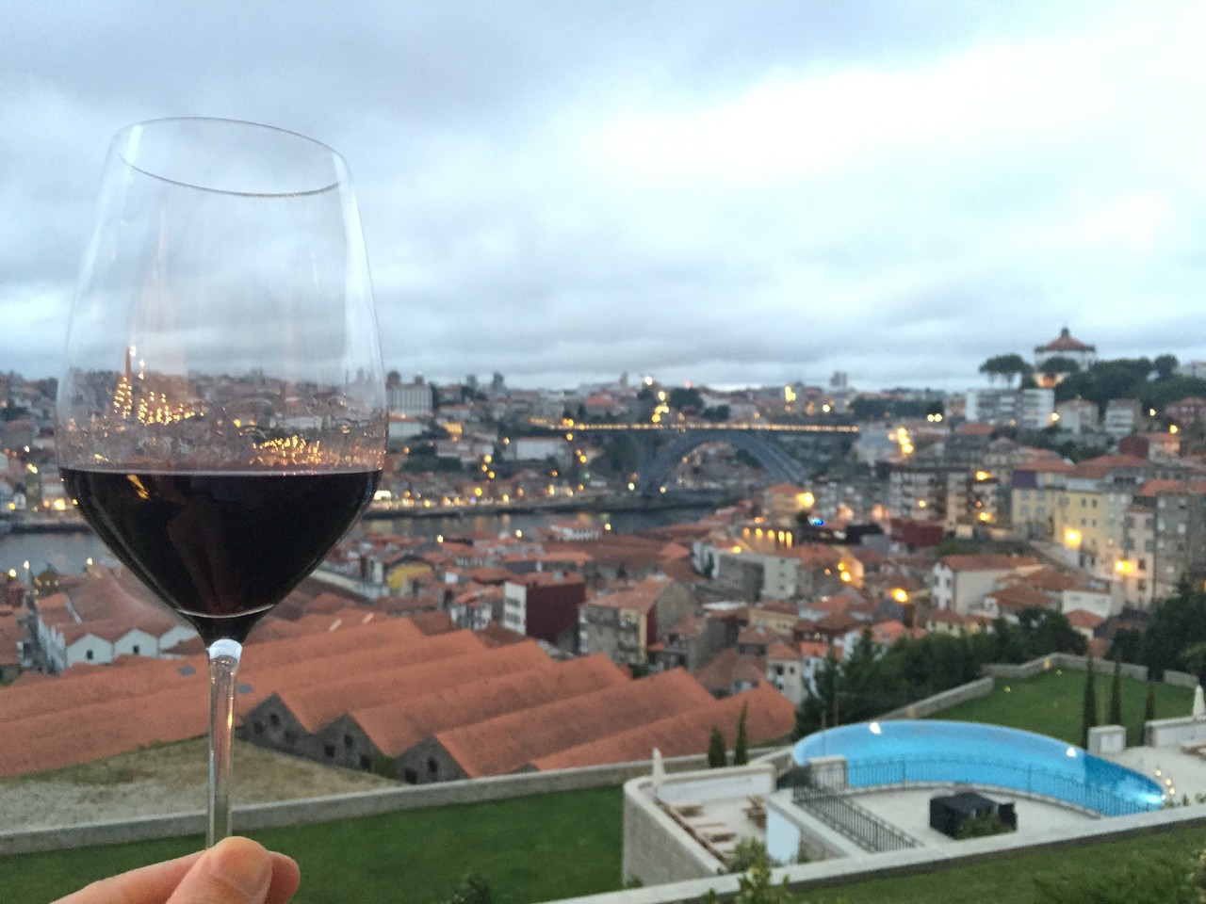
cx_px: 603
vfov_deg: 48.2
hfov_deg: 61.7
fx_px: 1010
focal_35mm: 29
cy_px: 452
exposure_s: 1/20
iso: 250
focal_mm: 4.15
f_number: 2.2
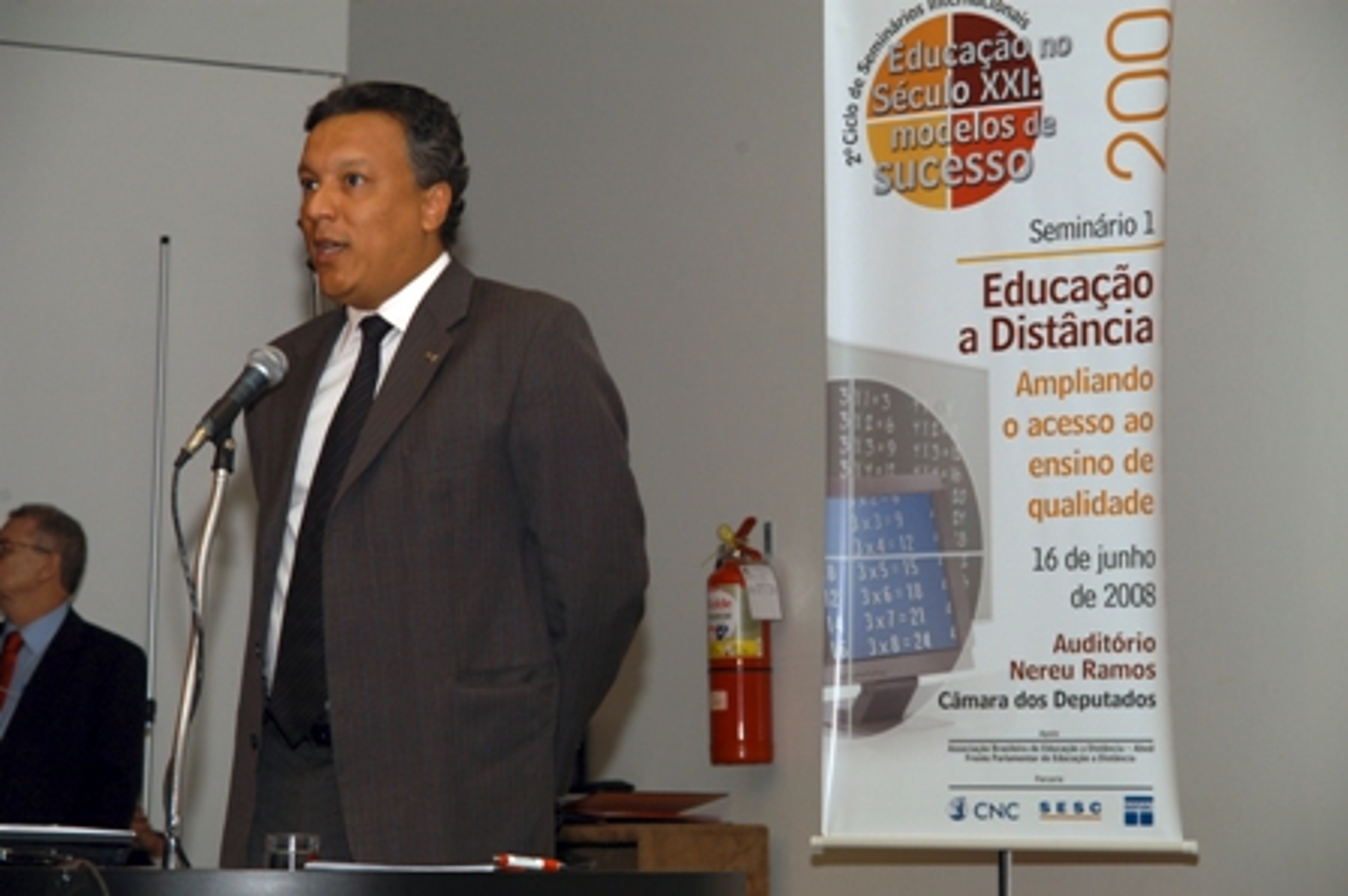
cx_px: 674
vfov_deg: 13.0
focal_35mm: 105
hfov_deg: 19.5
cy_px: 448
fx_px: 3929
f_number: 5.6
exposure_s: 1/60
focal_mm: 70
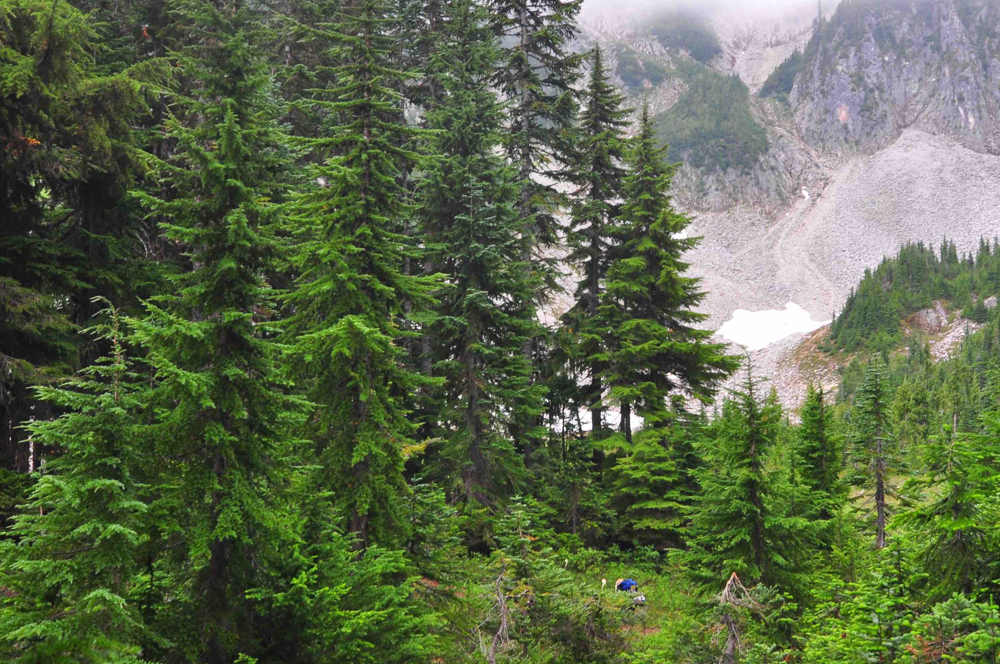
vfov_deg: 31.1
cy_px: 339
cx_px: 597
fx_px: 1193
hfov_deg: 45.3
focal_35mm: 43
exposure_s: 1/80
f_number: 6.3
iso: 200
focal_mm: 20
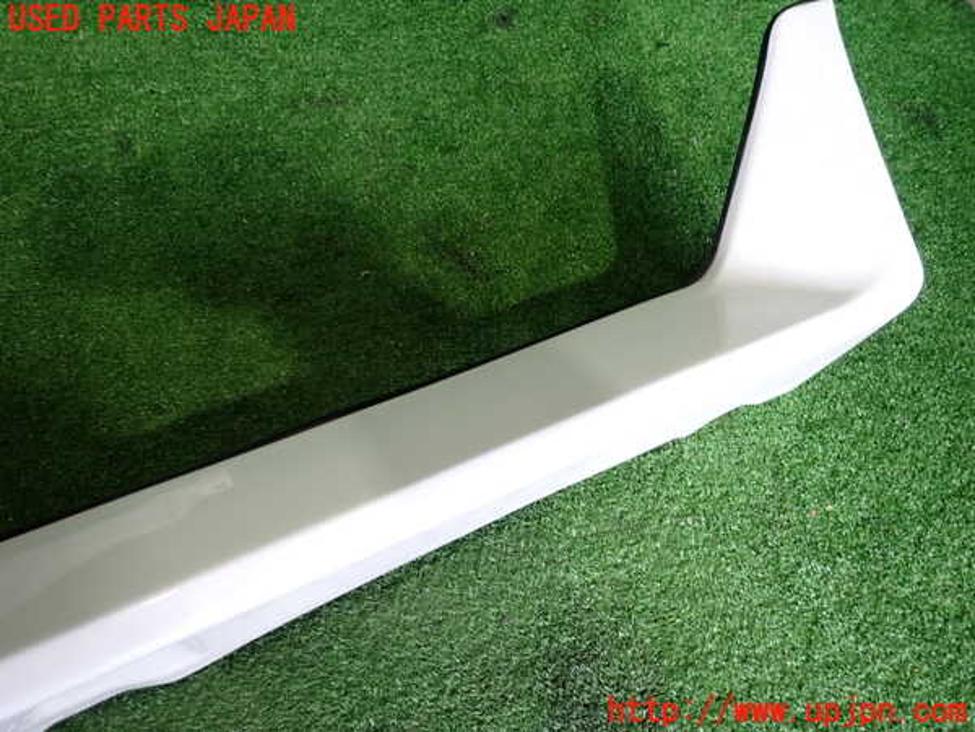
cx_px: 488
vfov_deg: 54.9
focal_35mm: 25
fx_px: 704
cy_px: 366
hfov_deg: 69.4
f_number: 2
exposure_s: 1/60
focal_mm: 4.5
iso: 200
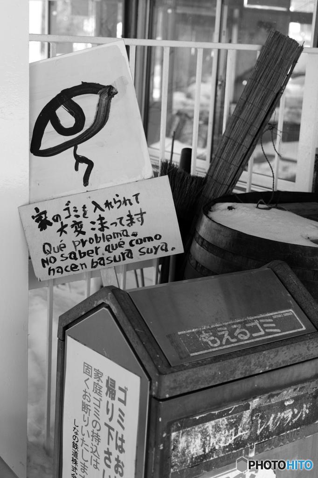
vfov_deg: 38.9
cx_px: 159
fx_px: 676
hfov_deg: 26.5
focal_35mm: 51
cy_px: 239
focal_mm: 34.2
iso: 200
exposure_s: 1/2000
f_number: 2.8
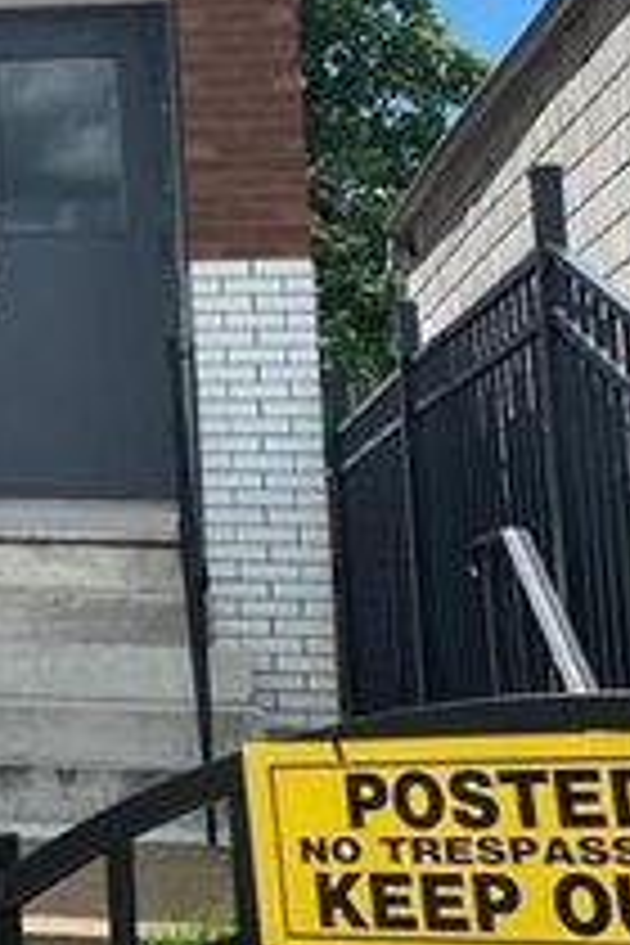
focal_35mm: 86
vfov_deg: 22.9
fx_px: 2257
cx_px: -477
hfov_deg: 14.2
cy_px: 61
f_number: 1.8
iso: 32
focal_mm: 4.25
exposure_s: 1/1866
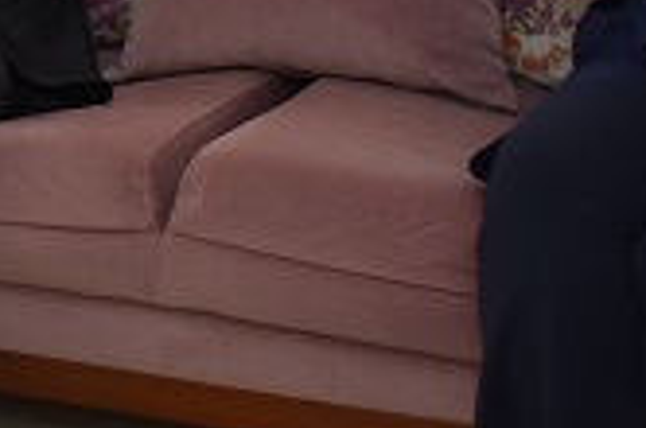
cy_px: -43
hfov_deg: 10.9
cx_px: -444
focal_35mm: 179
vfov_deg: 7.6
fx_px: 3206
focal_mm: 22
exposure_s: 1/60
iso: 400
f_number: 4
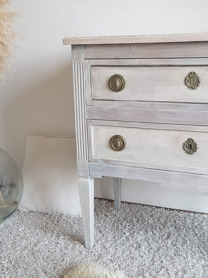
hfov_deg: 53.1
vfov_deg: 67.3
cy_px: 139
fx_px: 208
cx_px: 104
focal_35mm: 26
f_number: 1.7
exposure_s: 1/50
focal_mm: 4.2
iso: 50
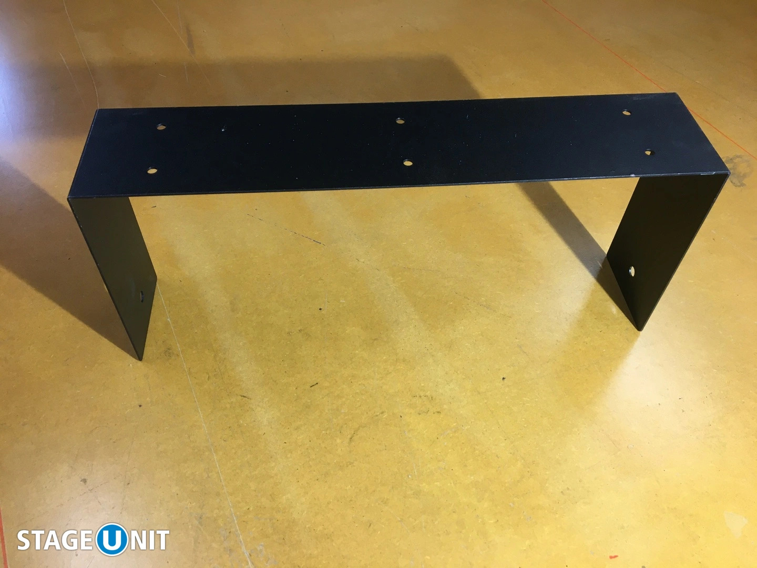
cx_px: 378
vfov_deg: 48.2
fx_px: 634
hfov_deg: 61.7
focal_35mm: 29
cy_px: 284
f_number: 2.2
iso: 80
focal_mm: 4.15
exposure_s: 1/33
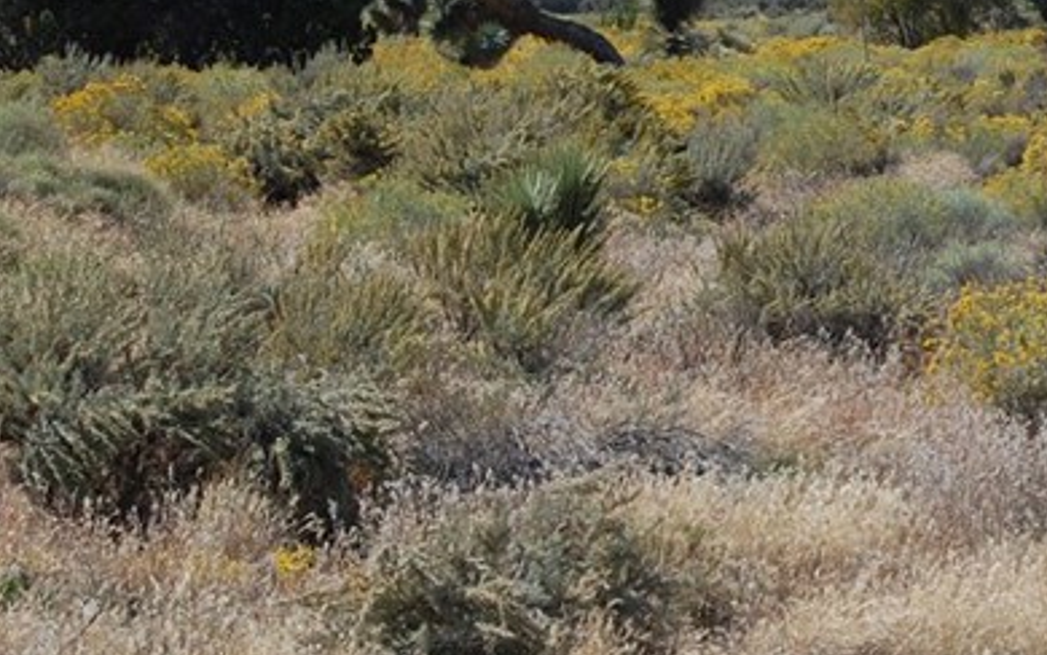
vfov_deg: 5.9
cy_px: -132
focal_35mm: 220
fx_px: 6289
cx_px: 940
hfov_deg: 9.5
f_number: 9
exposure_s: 1/320
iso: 200
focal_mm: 55
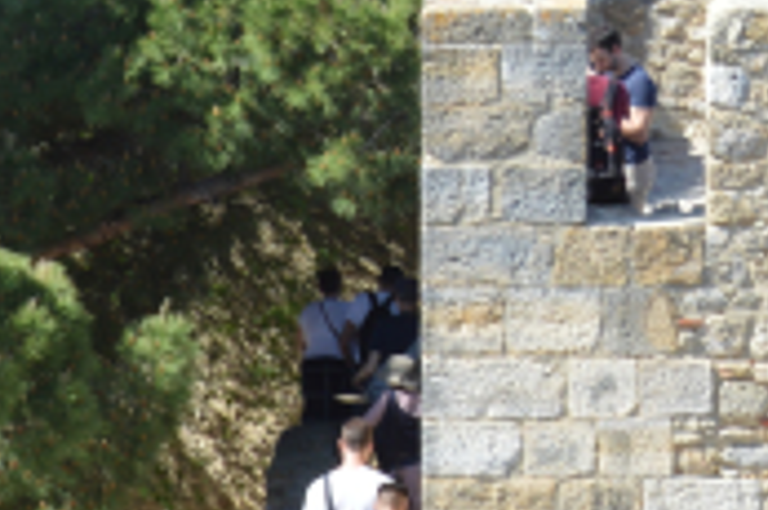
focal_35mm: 194
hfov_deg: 10.5
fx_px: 4135
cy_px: -200
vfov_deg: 7.0
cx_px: 741
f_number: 6.3
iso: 100
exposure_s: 1/160
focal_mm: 28
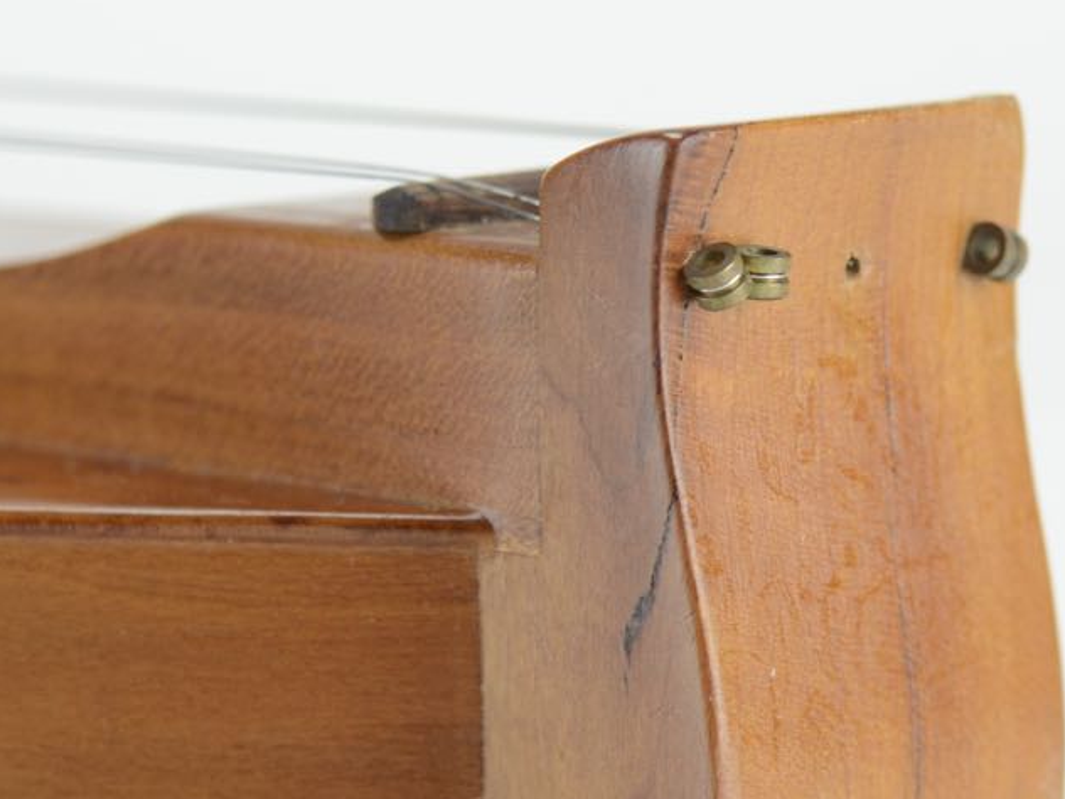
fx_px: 5384
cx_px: 723
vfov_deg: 8.5
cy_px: 543
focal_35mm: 175
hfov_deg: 11.3
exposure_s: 1/125
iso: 640
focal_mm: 60
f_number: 5.6
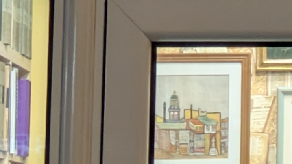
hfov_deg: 6.0
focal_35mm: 358
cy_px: -430
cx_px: 422
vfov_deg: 3.3
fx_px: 2772
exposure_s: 1/25
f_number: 1.89
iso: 146
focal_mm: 5.43
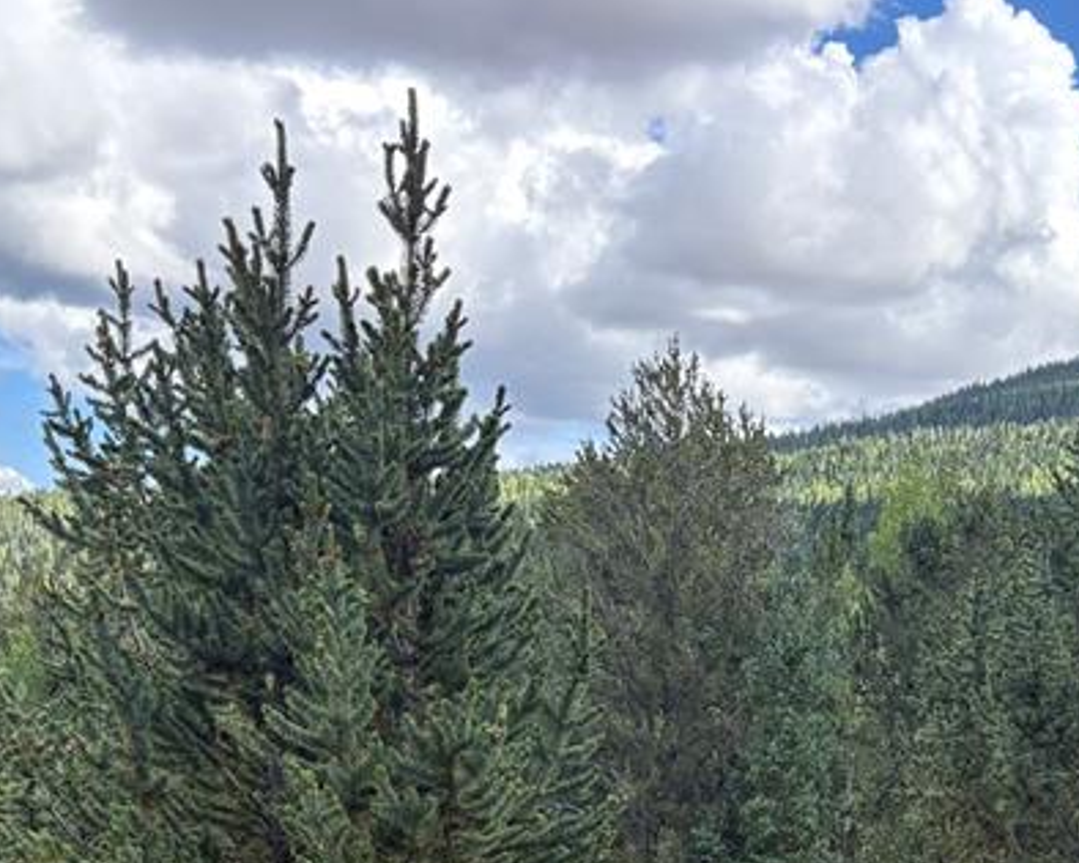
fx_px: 2107
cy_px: 985
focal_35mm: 66
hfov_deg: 28.4
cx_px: 767
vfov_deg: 21.7
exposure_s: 1/820
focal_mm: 5.96
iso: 64
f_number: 1.6
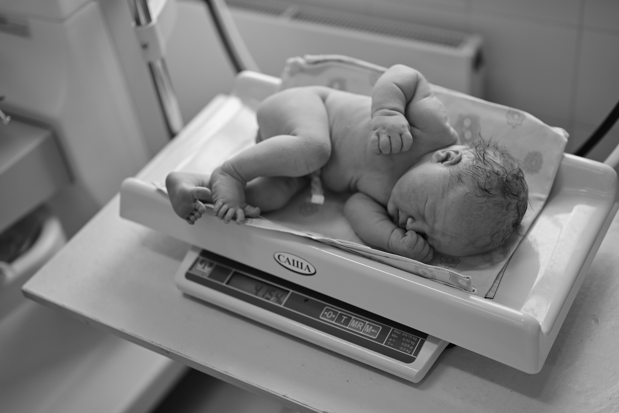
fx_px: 860
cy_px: 206
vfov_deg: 27.0
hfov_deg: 39.6
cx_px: 310
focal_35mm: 50
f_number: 1.8
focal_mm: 50
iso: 250
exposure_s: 1/200
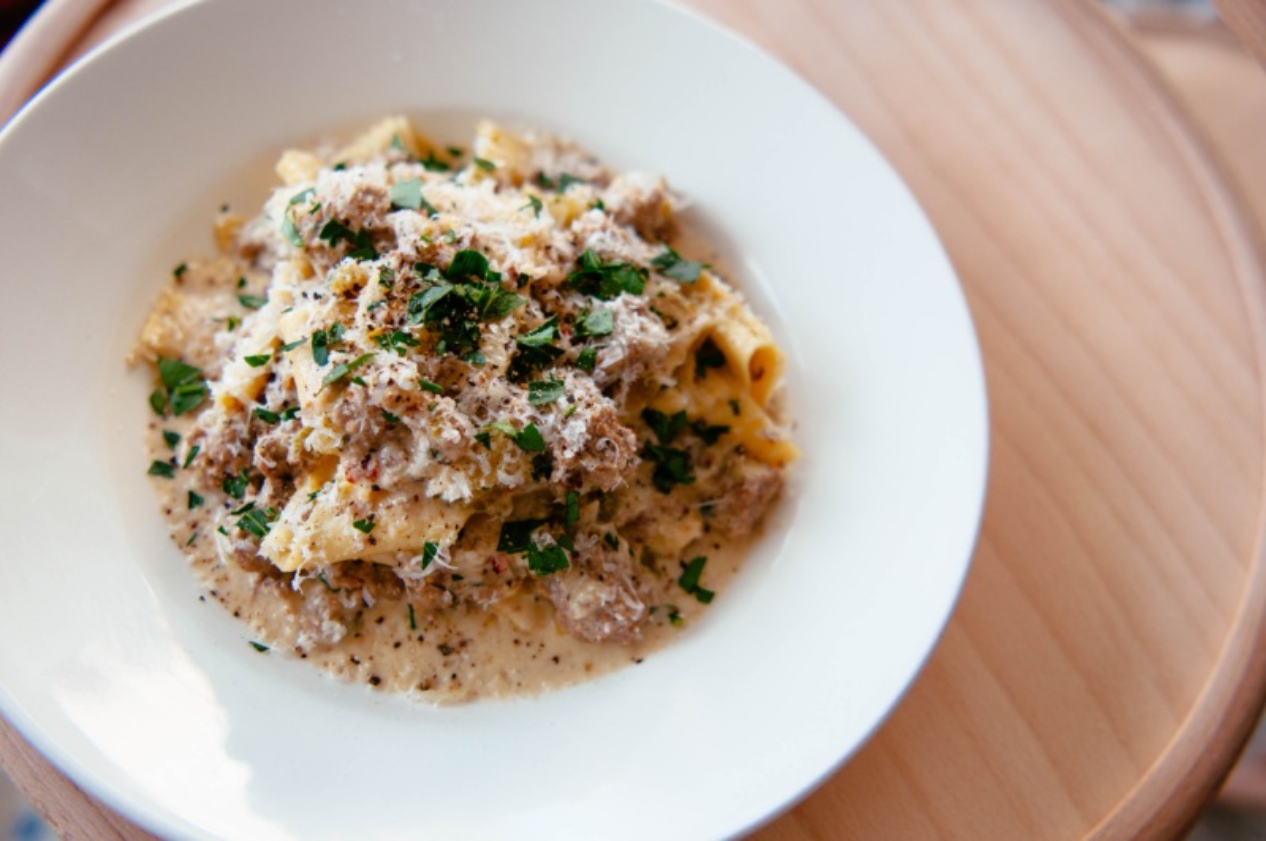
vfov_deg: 36.8
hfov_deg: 53.2
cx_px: 633
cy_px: 420
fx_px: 1264
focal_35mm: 36
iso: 200
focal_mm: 24
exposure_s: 1/250
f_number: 2.8
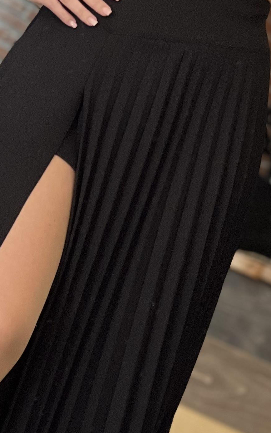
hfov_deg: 5.5
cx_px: 161
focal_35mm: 237
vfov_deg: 8.9
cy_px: 192
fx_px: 2801
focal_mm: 9
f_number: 2.8
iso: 125
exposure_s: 1/33
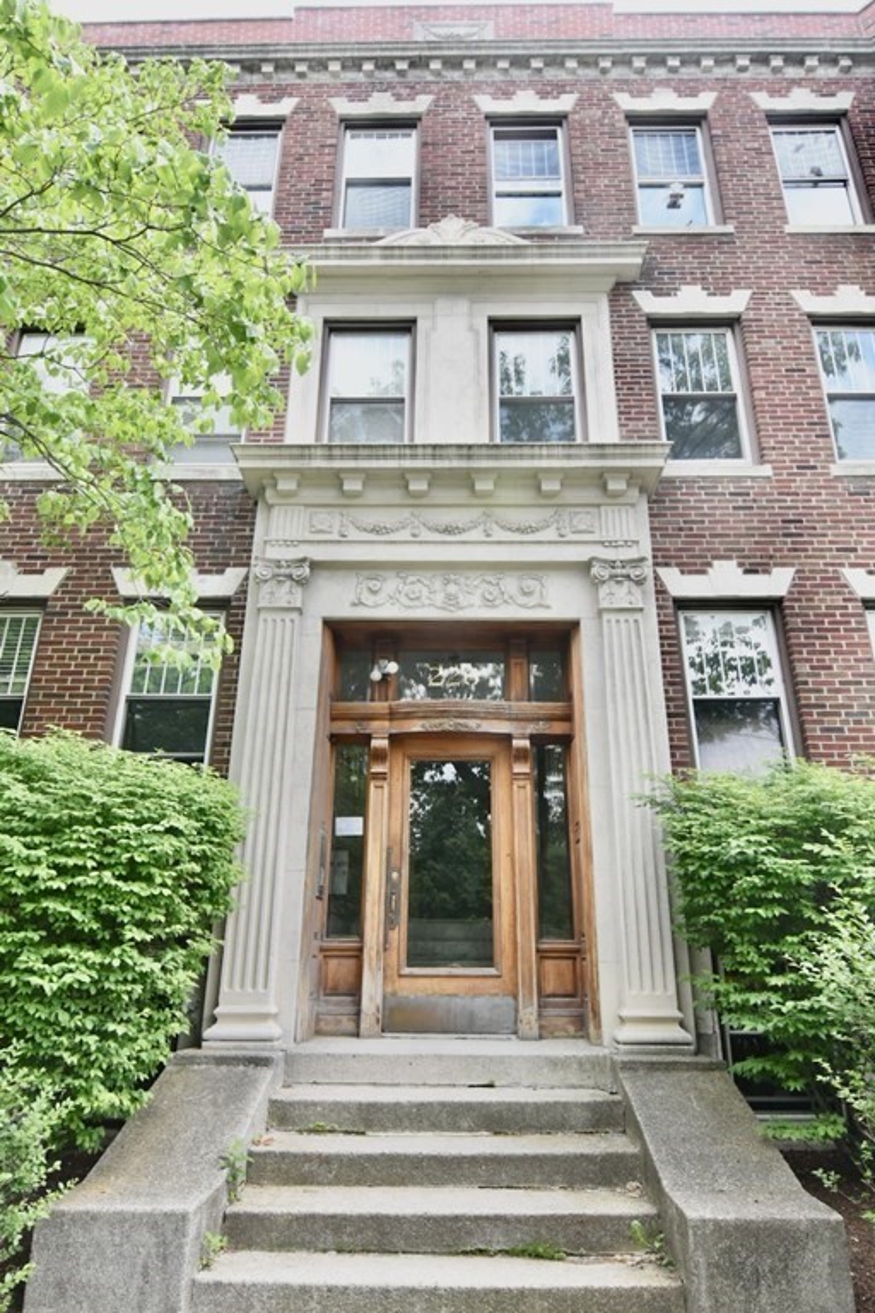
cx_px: 438
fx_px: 766
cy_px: 656
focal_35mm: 21
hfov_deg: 59.5
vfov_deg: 81.2
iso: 800
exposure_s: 1/400
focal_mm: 14
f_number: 8
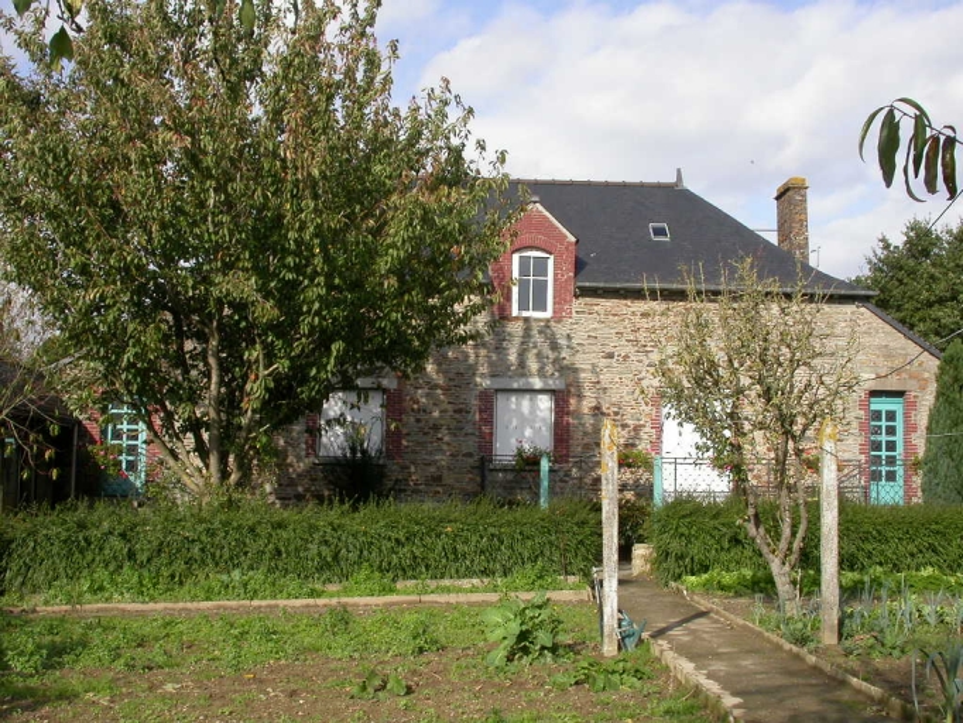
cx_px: 482
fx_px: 1308
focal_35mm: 47
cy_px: 362
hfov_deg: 40.4
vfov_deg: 30.9
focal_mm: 9.8
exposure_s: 1/294
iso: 100
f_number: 7.2
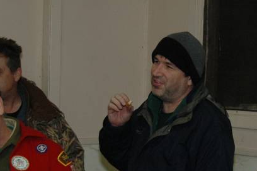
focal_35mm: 158
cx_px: 198
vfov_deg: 8.7
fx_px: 1127
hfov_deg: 13.0
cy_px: 109
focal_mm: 42
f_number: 5.6
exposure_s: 1/60
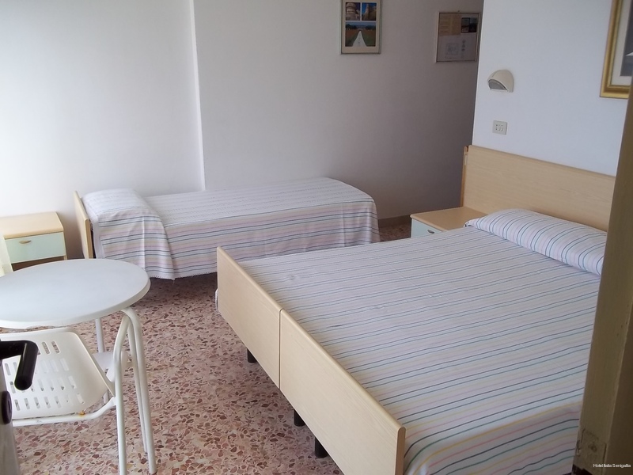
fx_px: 585
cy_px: 238
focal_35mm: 32
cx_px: 316
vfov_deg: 44.2
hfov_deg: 56.8
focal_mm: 5.7
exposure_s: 1/80
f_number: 2.9
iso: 80
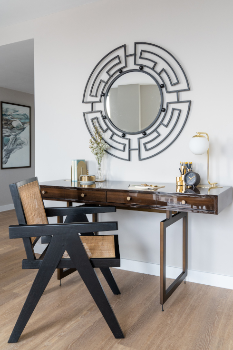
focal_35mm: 30
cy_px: 170
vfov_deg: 61.9
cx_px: 119
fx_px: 291
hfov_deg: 43.6
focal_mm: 29
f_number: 7.1
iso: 800
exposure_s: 1/6
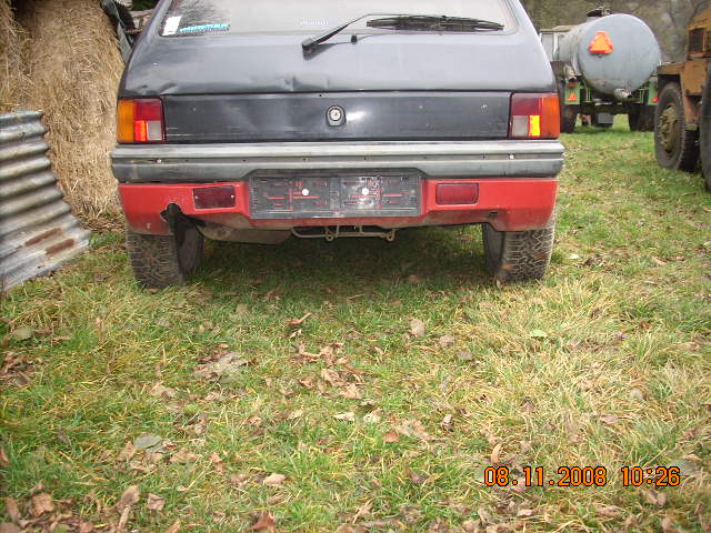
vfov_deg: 38.7
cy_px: 266
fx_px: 760
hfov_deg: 50.1
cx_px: 356
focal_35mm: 37
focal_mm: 6.2
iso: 64
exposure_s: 1/30
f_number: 2.8
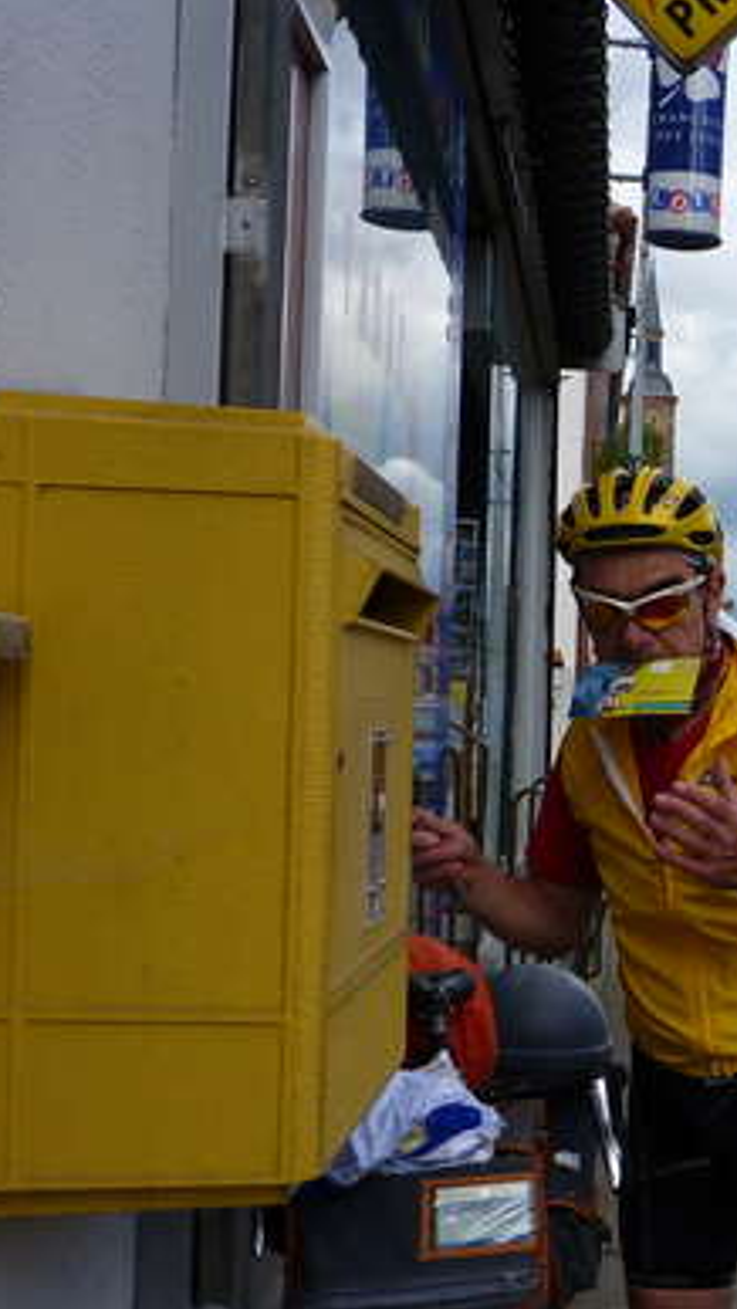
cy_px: 751
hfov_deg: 22.5
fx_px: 1700
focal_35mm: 49
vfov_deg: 42.0
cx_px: 886
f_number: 4
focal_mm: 4.7
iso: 80
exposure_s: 1/640
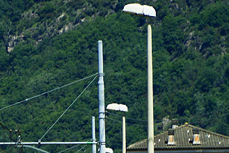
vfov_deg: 3.5
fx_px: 2521
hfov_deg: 5.2
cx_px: -40
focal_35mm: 397
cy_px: 231
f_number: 7.1
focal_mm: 85
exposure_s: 1/500
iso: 200
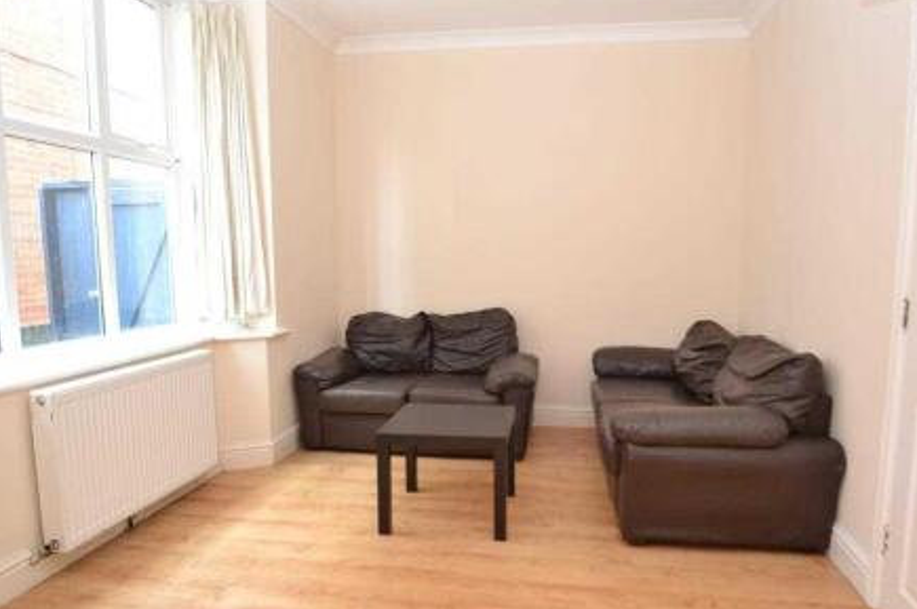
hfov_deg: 76.0
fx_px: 585
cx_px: 497
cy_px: 321
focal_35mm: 23
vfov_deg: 55.0
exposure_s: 1/60
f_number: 4
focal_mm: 14
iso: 1600
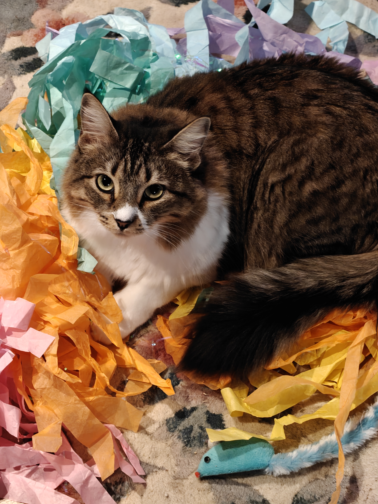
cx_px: 224
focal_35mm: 88
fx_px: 1281
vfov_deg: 22.3
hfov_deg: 16.8
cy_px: 244
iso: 2500
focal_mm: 13.85
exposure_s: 1/13
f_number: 2.6
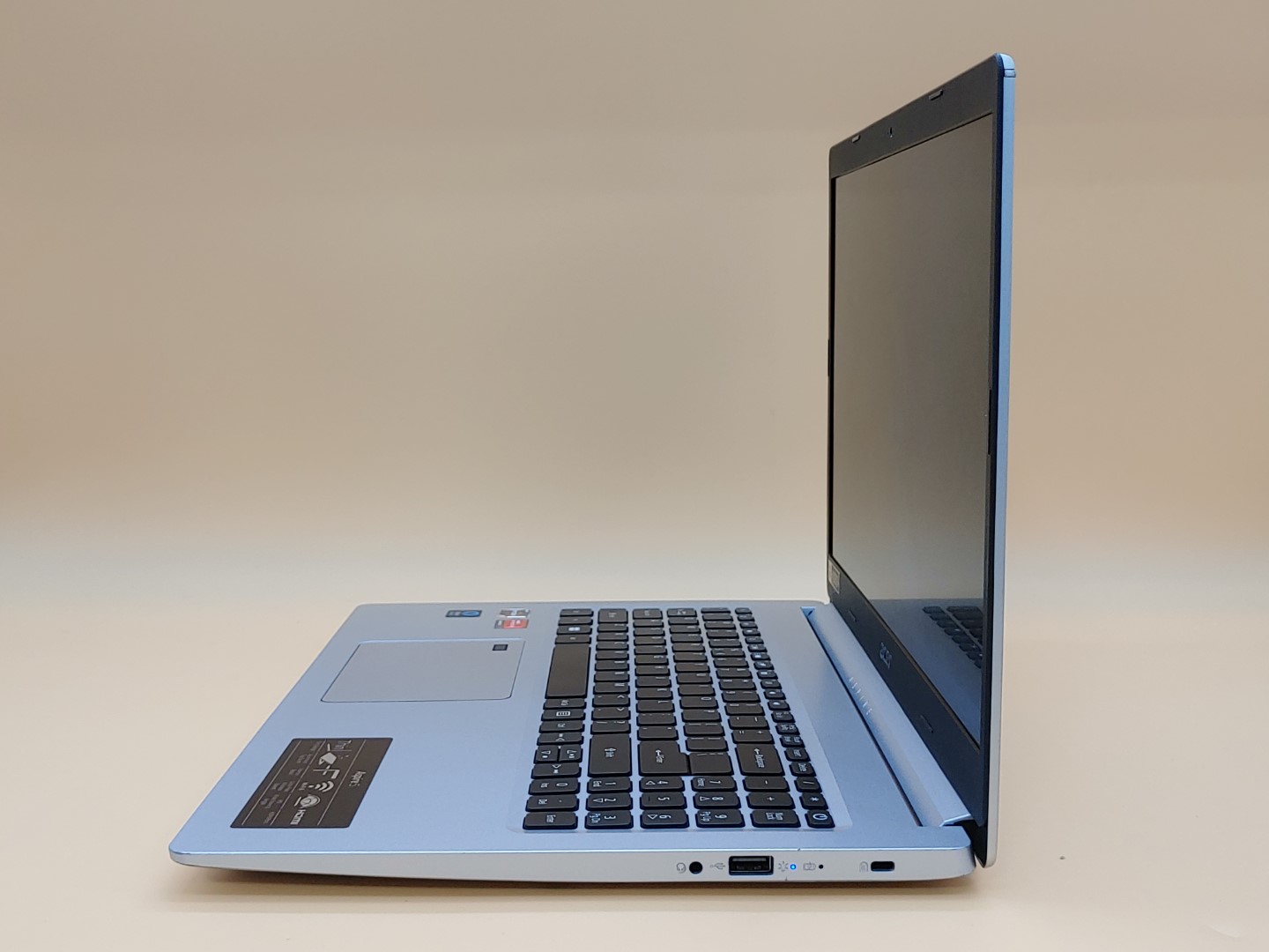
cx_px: 634
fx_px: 1503
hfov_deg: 45.8
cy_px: 476
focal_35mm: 41
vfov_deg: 35.1
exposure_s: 1/75
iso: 50
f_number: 1.8
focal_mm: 4.36
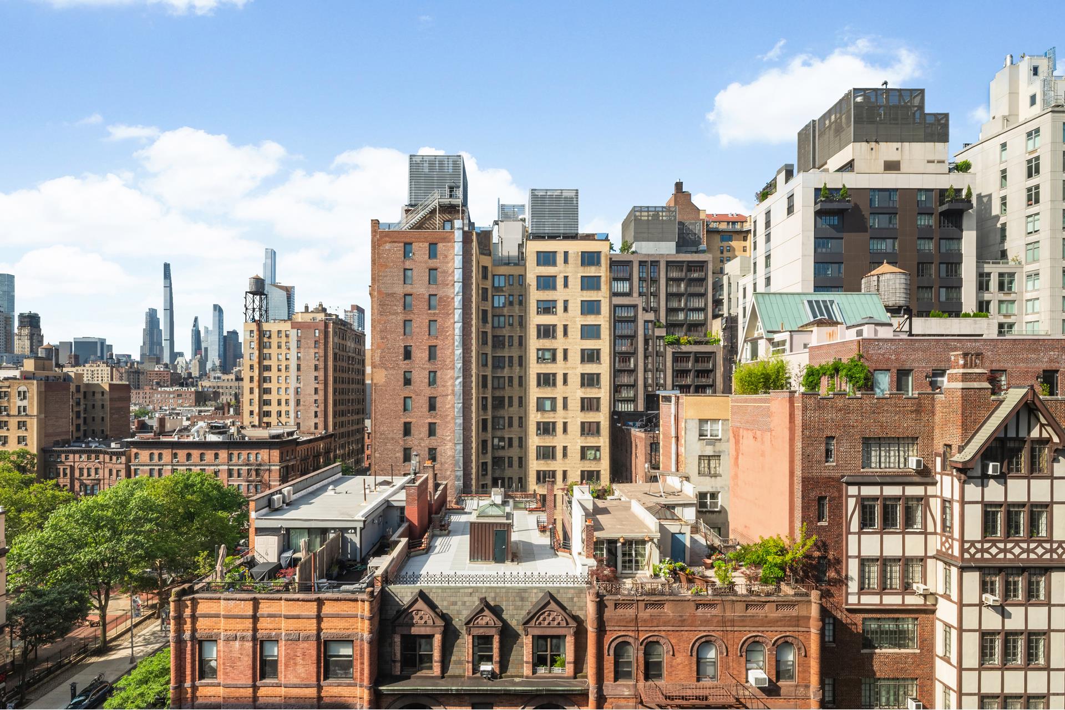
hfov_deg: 93.3
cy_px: 355
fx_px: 503
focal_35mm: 17
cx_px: 532
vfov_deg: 70.4
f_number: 22
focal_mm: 17
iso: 500
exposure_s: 1/80
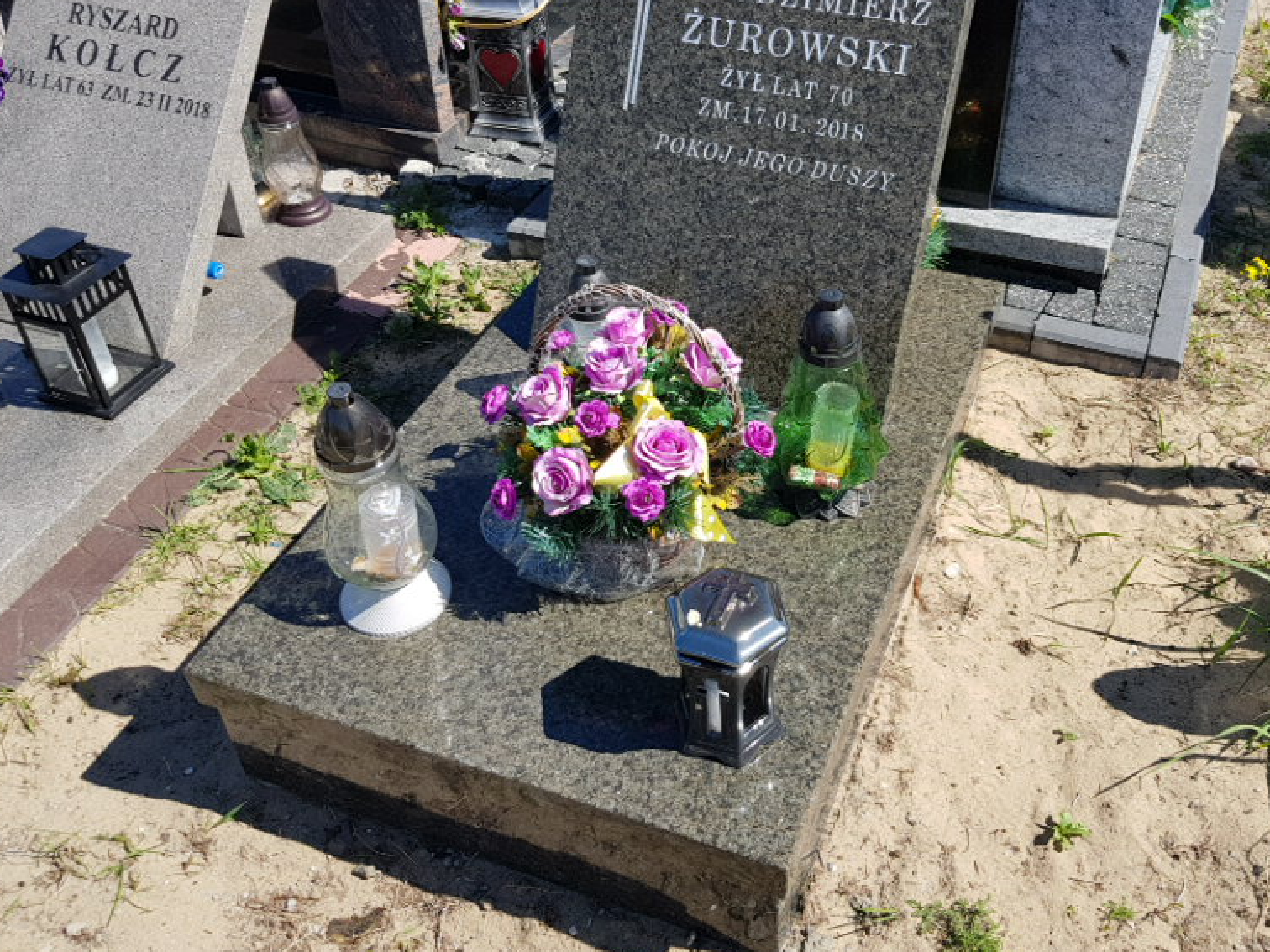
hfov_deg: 55.0
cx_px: 754
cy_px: 437
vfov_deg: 42.9
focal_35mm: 33
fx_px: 1211
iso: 40
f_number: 1.7
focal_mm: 4.2
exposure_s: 1/1572
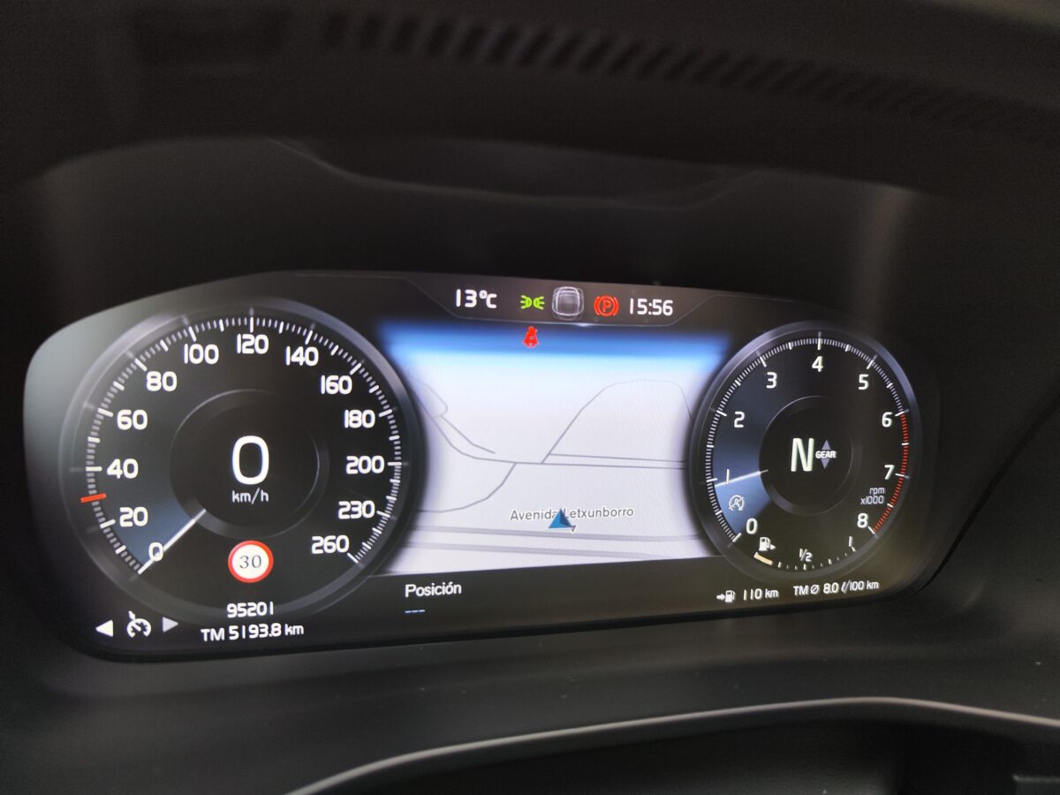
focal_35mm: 23
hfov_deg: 73.9
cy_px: 398
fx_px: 704
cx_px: 530
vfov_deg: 58.9
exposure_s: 1/100
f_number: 1.69
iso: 182
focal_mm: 7.01
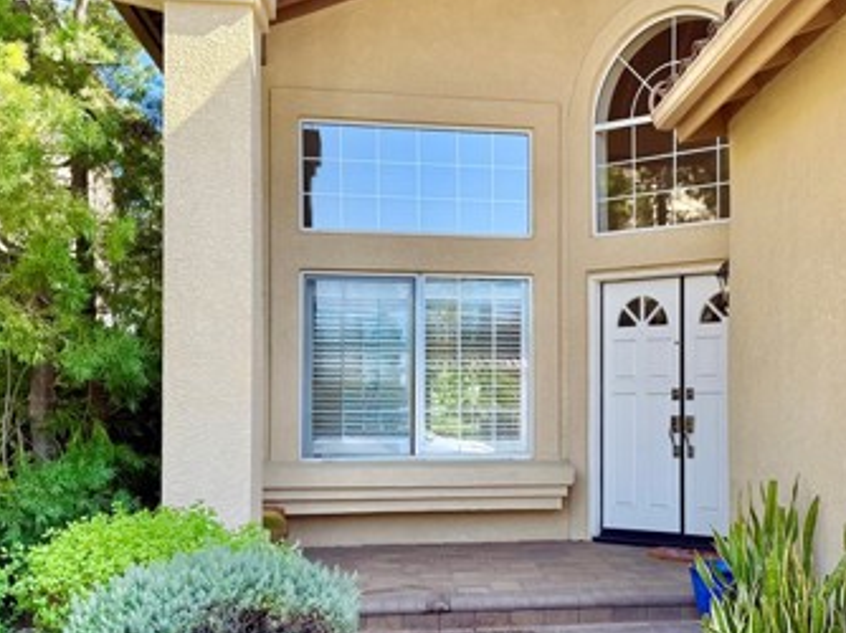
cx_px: 595
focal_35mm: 46
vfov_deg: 31.4
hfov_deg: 40.5
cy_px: 380
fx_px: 1123
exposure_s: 1/695
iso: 80
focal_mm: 6.76
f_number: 1.78
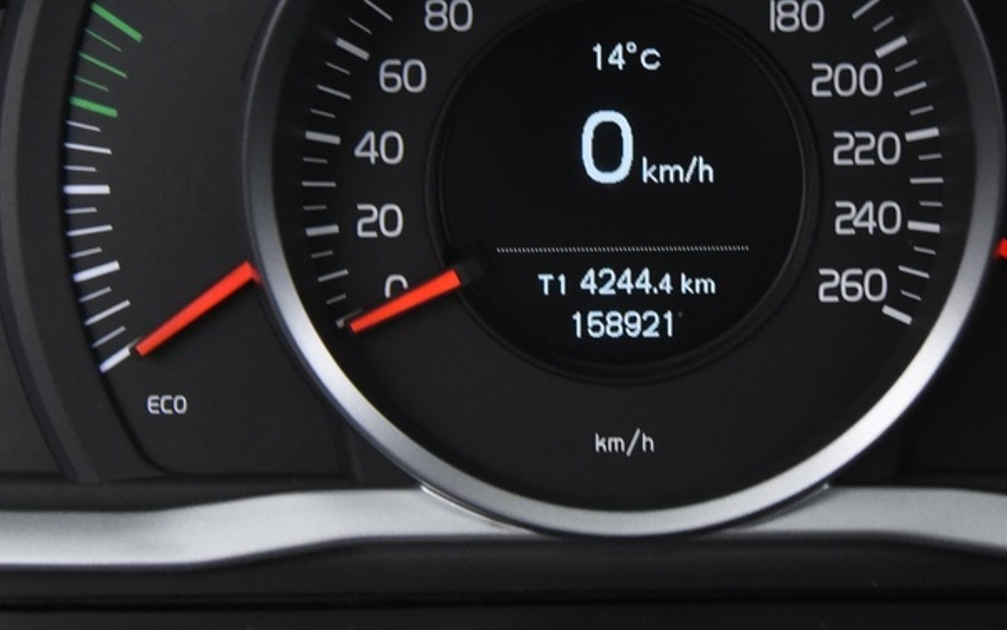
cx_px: 640
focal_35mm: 104
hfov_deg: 20.0
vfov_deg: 12.5
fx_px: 2854
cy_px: 114
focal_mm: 38
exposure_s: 1/20
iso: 4000
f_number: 4
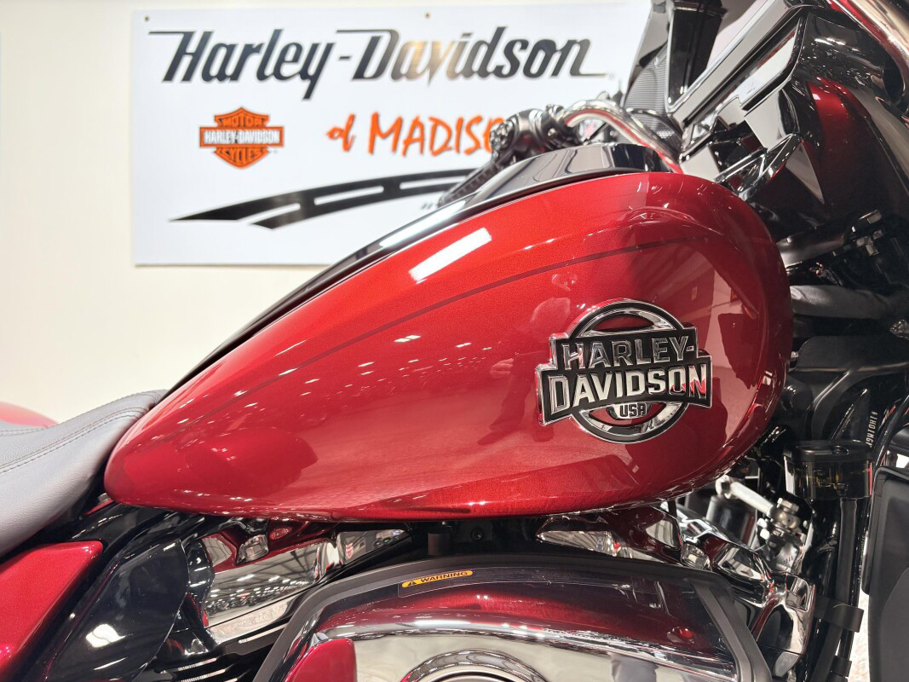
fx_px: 683
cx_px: 454
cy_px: 341
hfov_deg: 67.3
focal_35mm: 26
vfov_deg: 53.1
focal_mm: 5.96
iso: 80
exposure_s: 1/120
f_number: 1.6
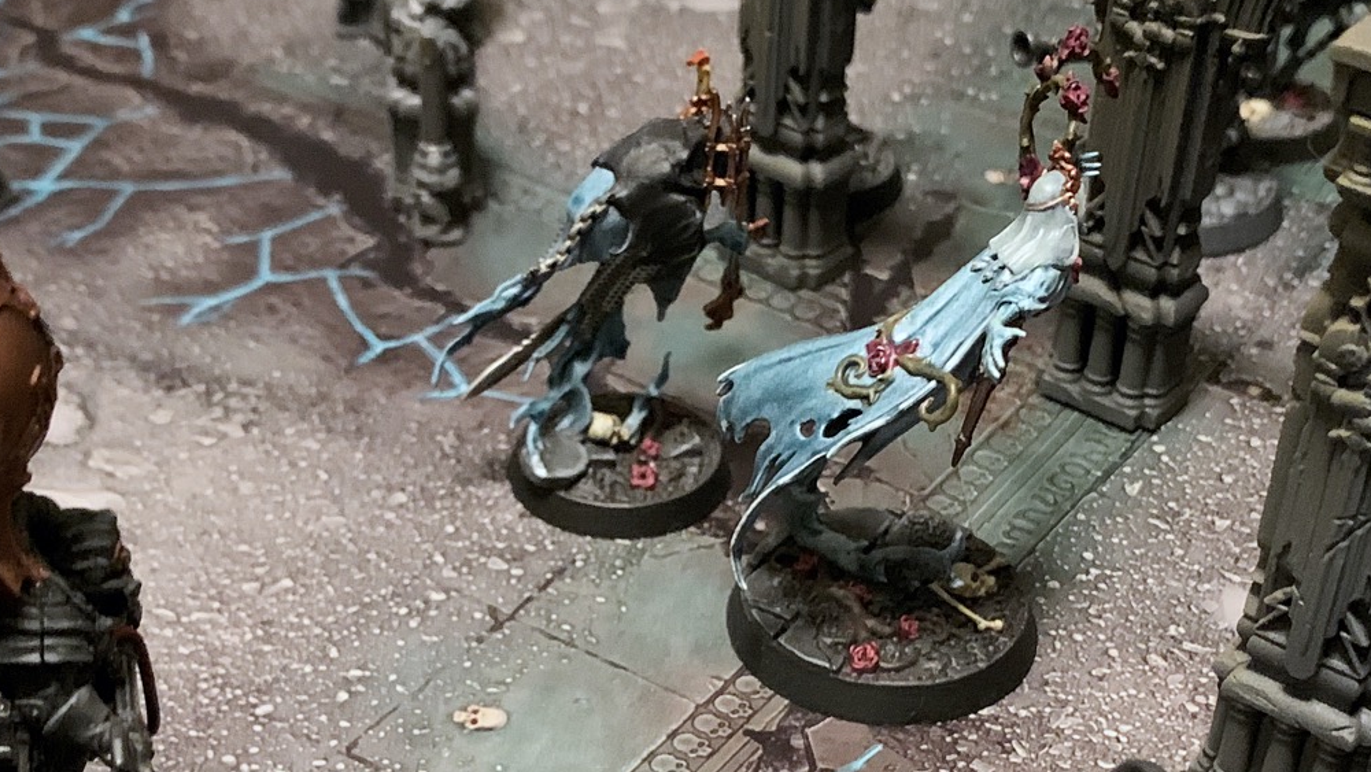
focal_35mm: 58
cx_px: 753
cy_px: 673
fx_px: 2109
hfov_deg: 36.0
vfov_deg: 20.4
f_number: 1.8
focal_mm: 4.25
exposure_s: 1/24
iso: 800
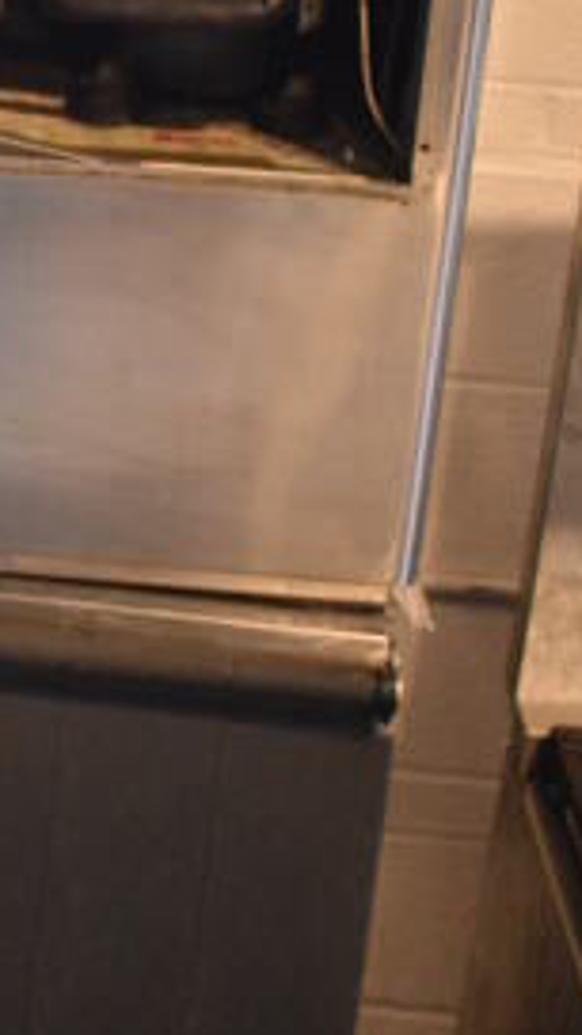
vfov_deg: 22.3
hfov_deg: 11.8
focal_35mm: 95
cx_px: -434
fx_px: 2606
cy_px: 329
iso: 800
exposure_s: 1/160
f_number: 3.5
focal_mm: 18
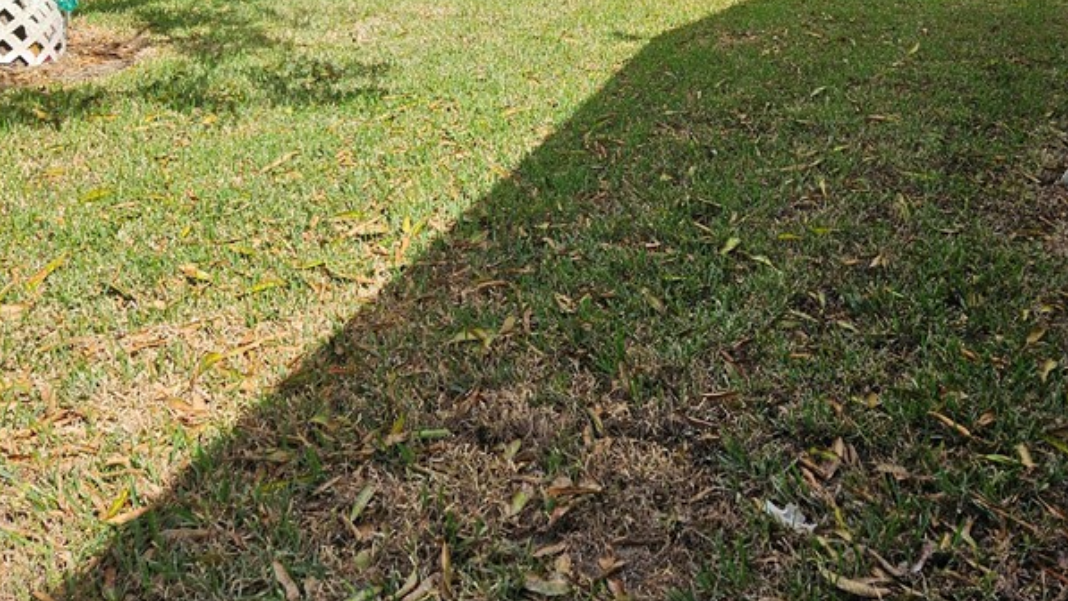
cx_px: 692
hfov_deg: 46.8
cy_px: -21
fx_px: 1218
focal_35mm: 43
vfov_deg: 26.1
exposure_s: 1/1521
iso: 25
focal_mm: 5.4
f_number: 1.8
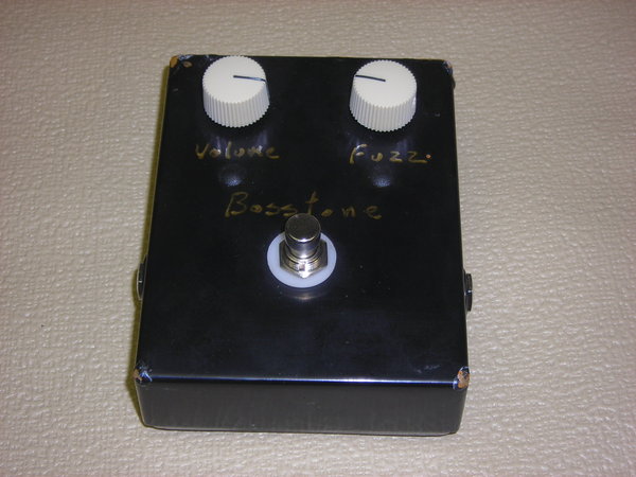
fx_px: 1194
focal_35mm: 65
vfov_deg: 22.6
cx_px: 318
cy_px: 238
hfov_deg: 29.8
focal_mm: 10.8
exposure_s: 1/60.1
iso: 50
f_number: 3.9
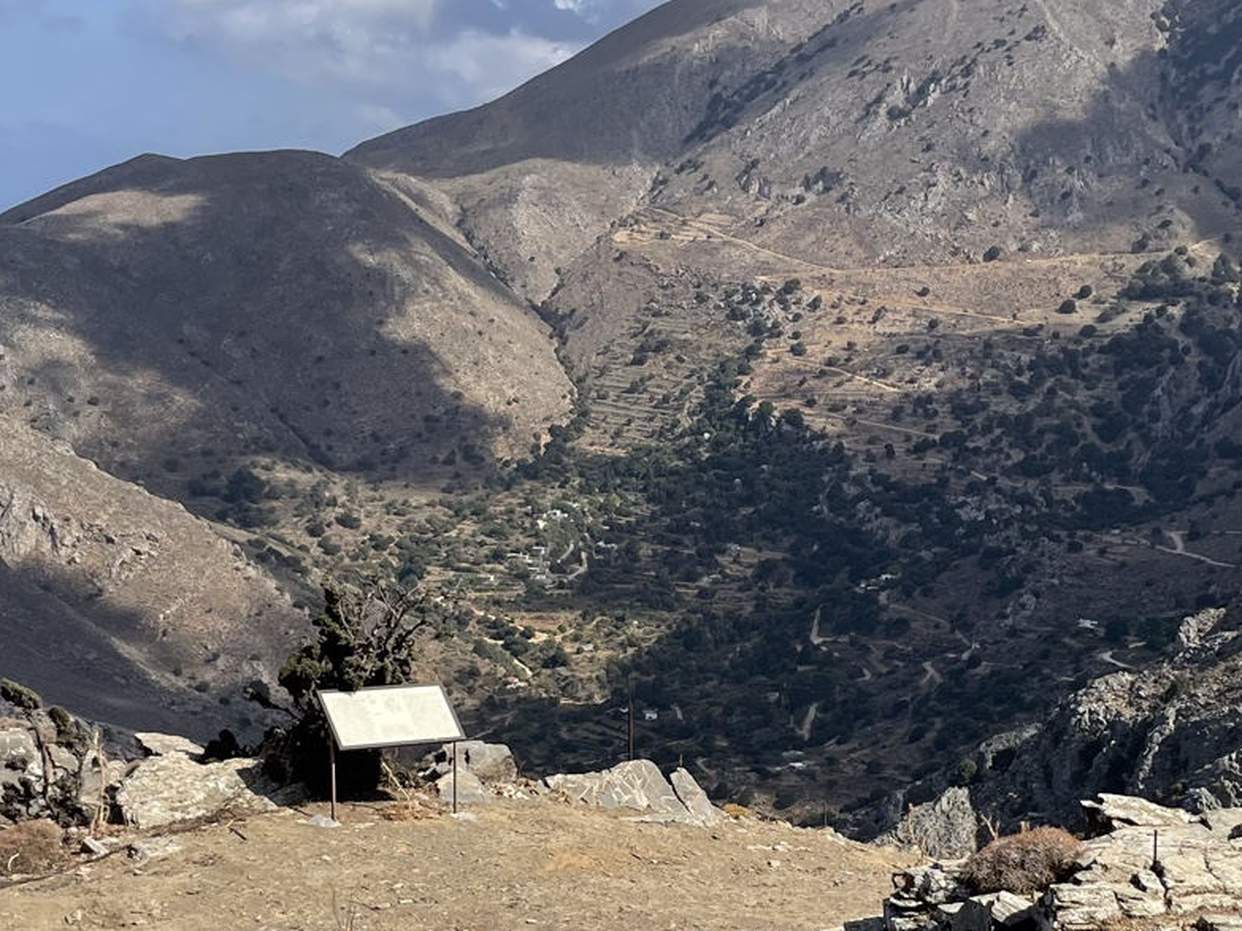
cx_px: 845
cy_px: 798
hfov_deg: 28.3
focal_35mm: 68
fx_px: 2439
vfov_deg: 21.2
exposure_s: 1/4000
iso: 32
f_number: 1.6
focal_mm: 4.2
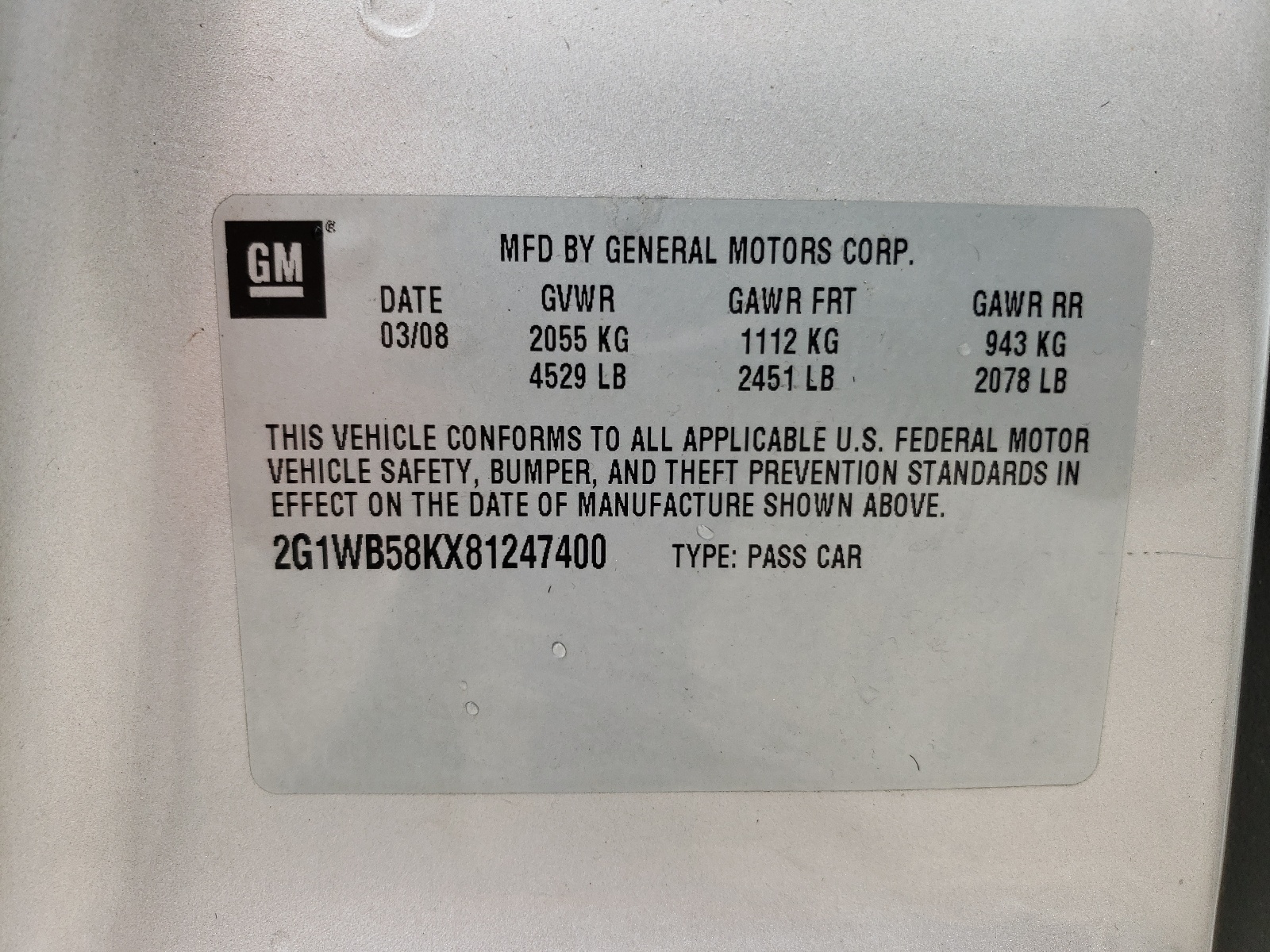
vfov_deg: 53.1
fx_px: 954
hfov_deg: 67.3
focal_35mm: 26
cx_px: 635
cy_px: 476
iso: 50
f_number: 1.5
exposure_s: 1/345
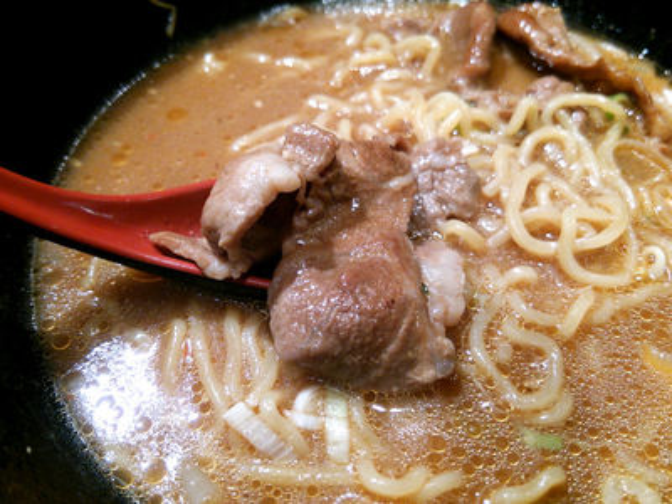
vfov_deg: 46.8
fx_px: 582
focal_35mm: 30
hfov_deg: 60.0
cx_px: 336
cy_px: 252
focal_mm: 4.06
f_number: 1.94
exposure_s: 1/44
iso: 125
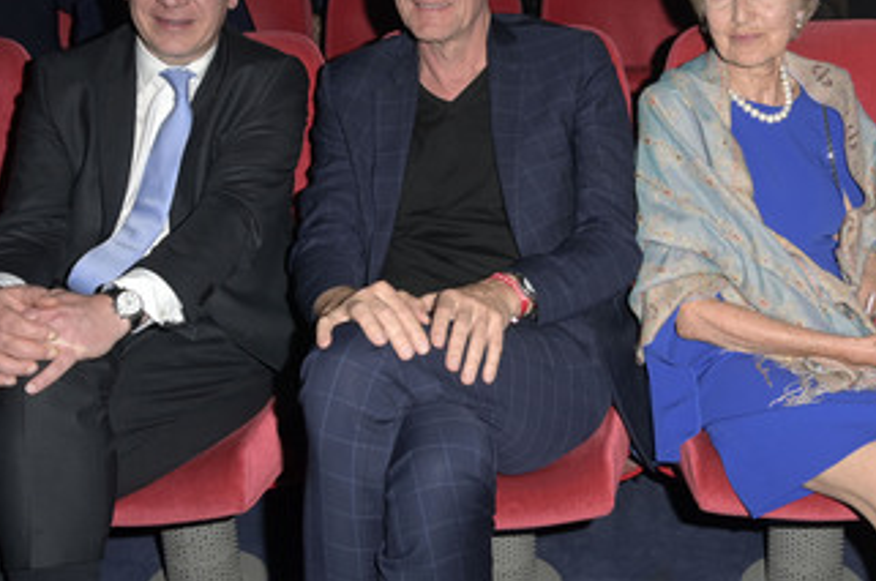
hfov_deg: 43.7
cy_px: 183
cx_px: 441
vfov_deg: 29.5
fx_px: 1093
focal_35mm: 45
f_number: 5.6
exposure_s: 1/80
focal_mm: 32
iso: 800
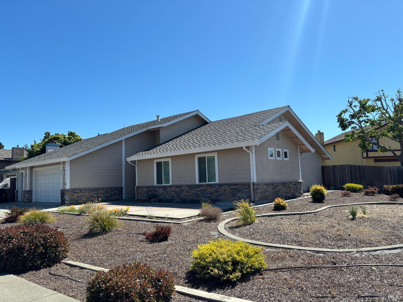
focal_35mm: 26
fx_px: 303
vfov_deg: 53.1
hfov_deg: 67.3
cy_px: 151
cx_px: 202
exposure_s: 1/2710
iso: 50
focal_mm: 5.96
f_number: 1.6
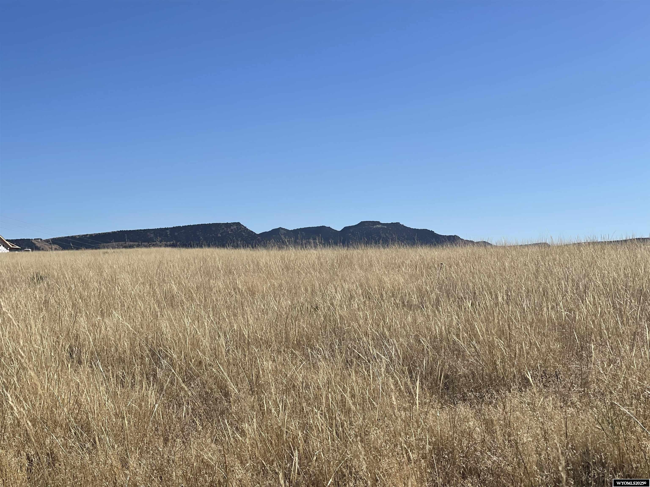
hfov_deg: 30.3
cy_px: 244
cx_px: 325
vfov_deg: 22.9
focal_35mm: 64
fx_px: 1202
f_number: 2.2
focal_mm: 7.5
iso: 20
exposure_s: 1/2660
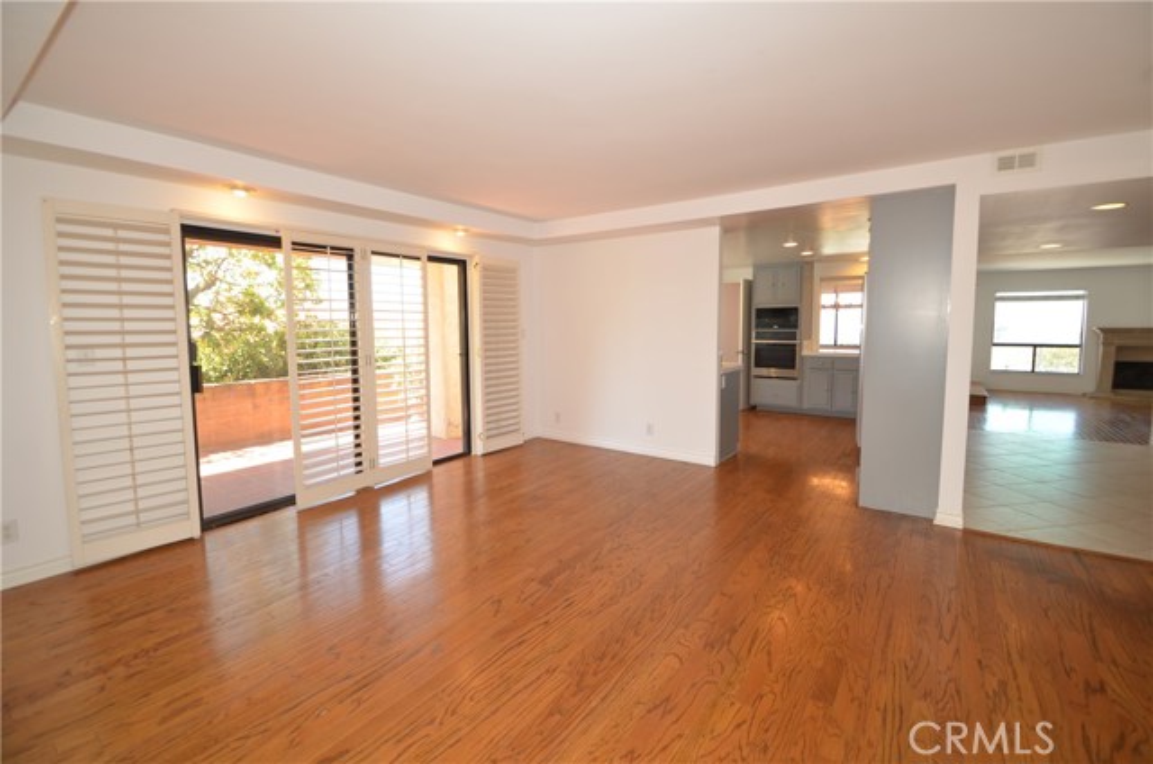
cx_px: 576
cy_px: 382
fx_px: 479
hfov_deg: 100.5
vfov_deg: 77.1
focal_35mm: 15
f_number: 4
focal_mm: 10
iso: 200
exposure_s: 1/60
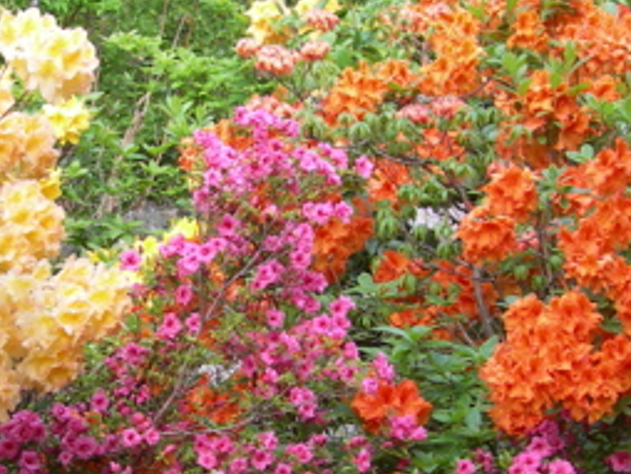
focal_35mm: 93
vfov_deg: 15.9
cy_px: 284
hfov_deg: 20.9
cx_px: 147
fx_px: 1697
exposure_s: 1/60.7
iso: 50
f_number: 2.8
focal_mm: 7.8
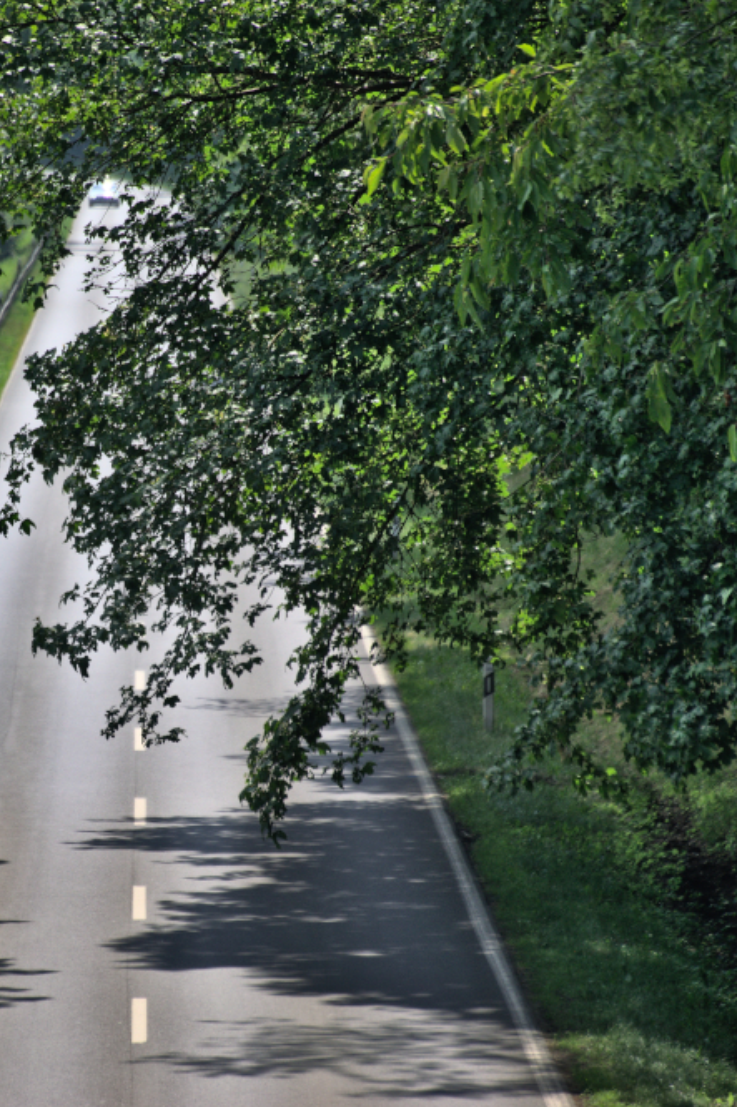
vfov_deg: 5.9
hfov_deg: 3.9
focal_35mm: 350
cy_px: 553
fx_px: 10745
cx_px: 110
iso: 200
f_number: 6.3
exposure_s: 1/640
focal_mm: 155
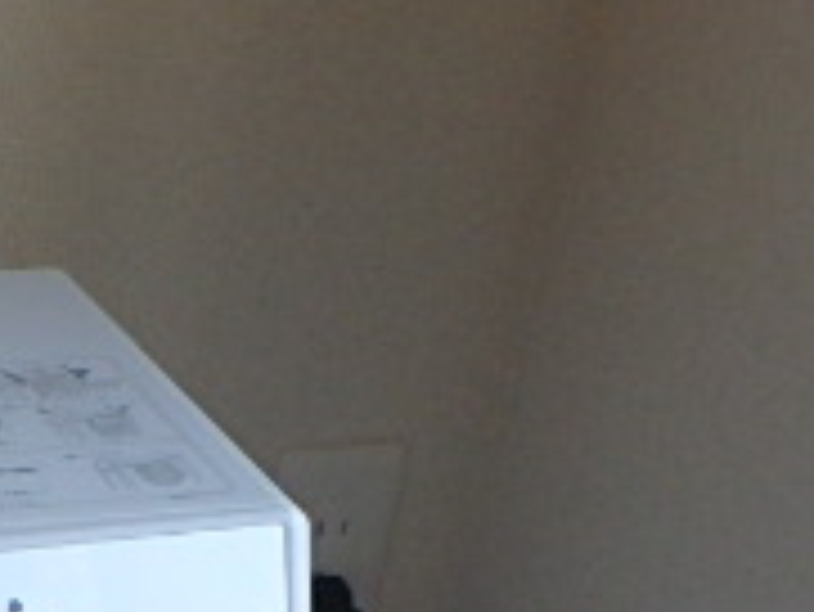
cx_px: -549
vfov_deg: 11.0
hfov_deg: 14.1
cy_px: 1066
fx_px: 2988
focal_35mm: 127
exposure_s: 1/40
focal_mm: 6.4
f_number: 5
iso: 320
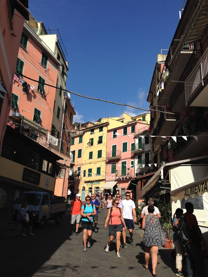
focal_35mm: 33
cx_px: 104
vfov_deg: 55.4
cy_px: 138
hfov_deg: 42.9
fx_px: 264
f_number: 2.4
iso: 50
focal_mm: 4.12
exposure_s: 1/2463
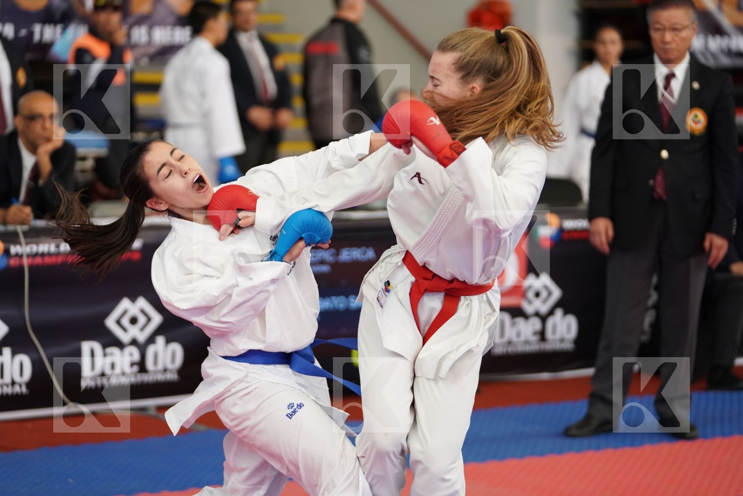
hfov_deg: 16.1
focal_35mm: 127
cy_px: 248
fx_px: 2621
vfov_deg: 10.8
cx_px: 372
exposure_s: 1/1000
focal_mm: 127
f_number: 2.8
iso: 3200
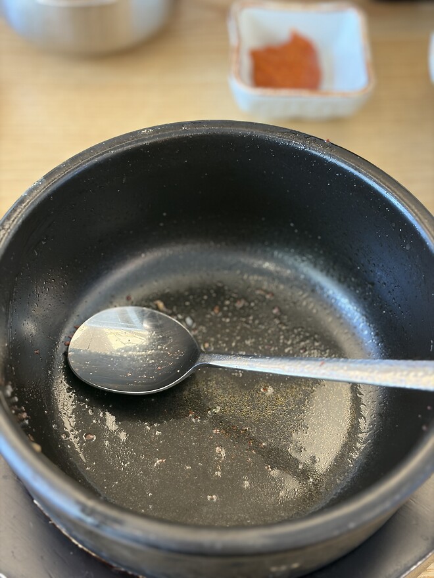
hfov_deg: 28.0
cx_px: 217
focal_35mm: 52
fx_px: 869
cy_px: 289
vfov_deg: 36.8
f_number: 1.6
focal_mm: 5.96
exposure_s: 1/60
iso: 100
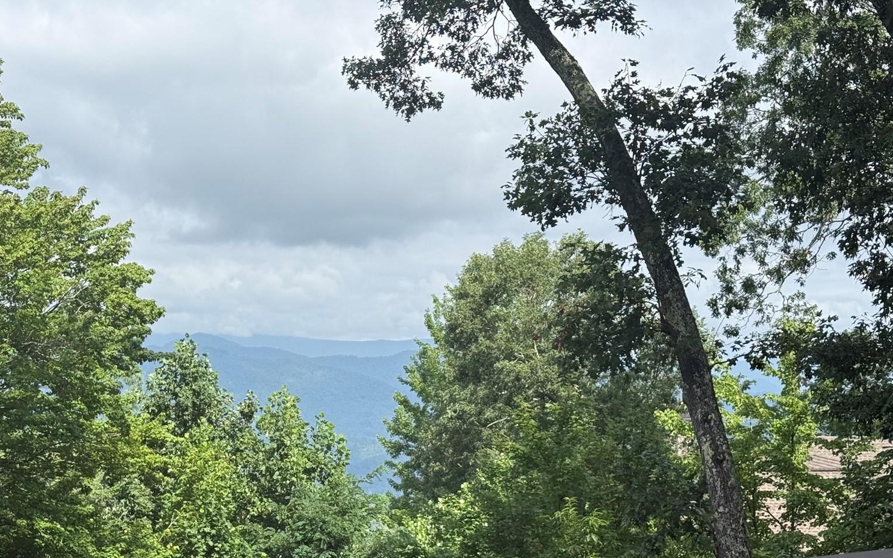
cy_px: 423
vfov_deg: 18.7
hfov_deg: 29.6
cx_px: 319
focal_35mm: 69
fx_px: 1679
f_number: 1.78
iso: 64
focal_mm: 6.76
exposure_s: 1/3096
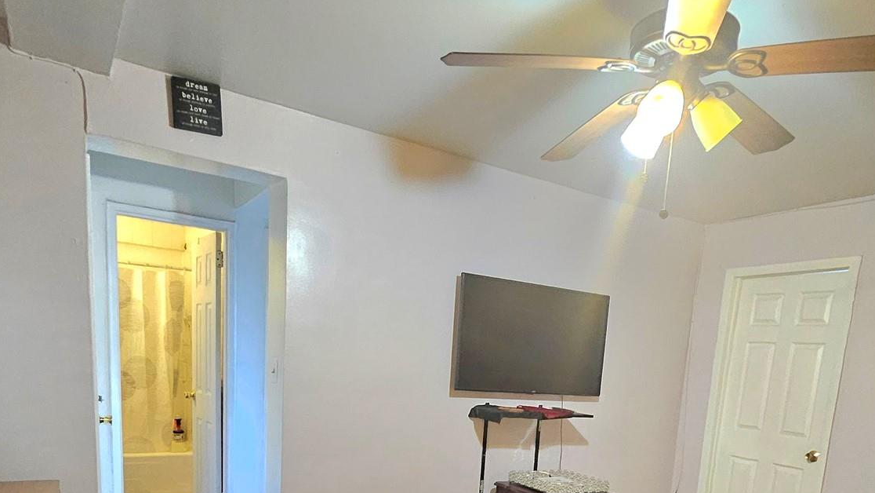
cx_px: 472
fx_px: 603
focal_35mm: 26
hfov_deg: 71.8
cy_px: 476
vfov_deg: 39.9
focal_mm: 1.7
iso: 500
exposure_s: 1/30
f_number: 2.2
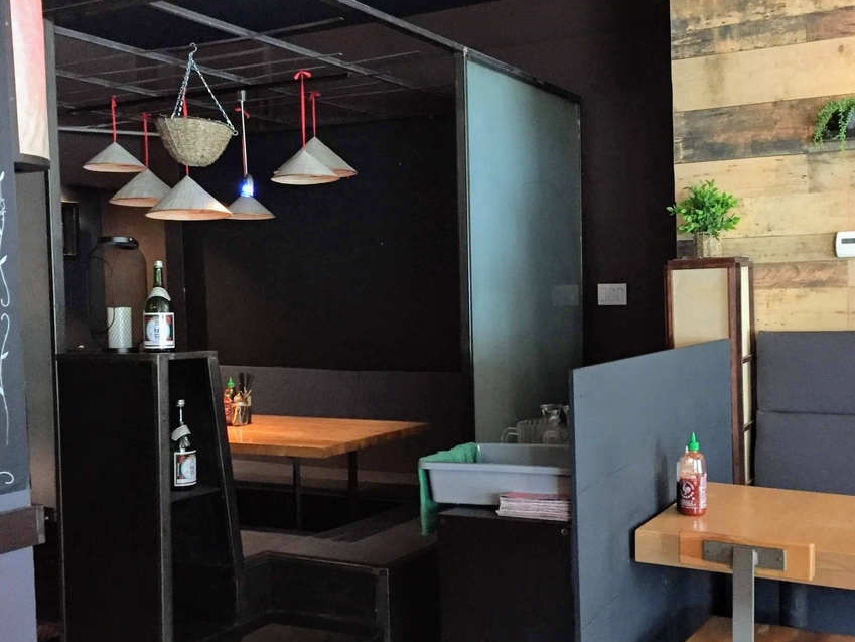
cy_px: 353
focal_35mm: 41
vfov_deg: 35.1
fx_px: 1013
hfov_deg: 45.7
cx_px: 475
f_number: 2.2
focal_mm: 4.15
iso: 320
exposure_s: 1/15
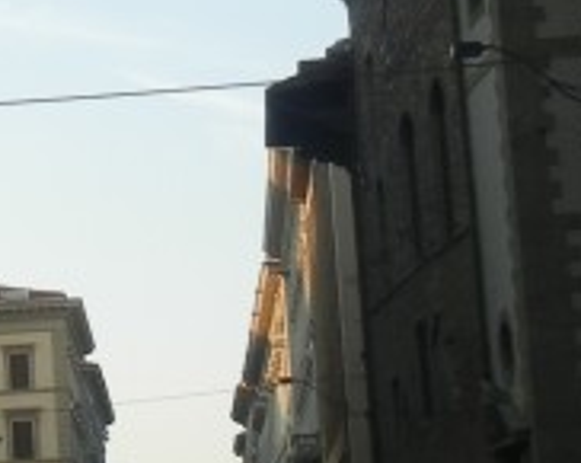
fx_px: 2833
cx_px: 35
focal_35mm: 165
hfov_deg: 11.6
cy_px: 115
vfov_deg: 9.3
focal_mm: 5.4
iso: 160
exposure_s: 1/340
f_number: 3.5
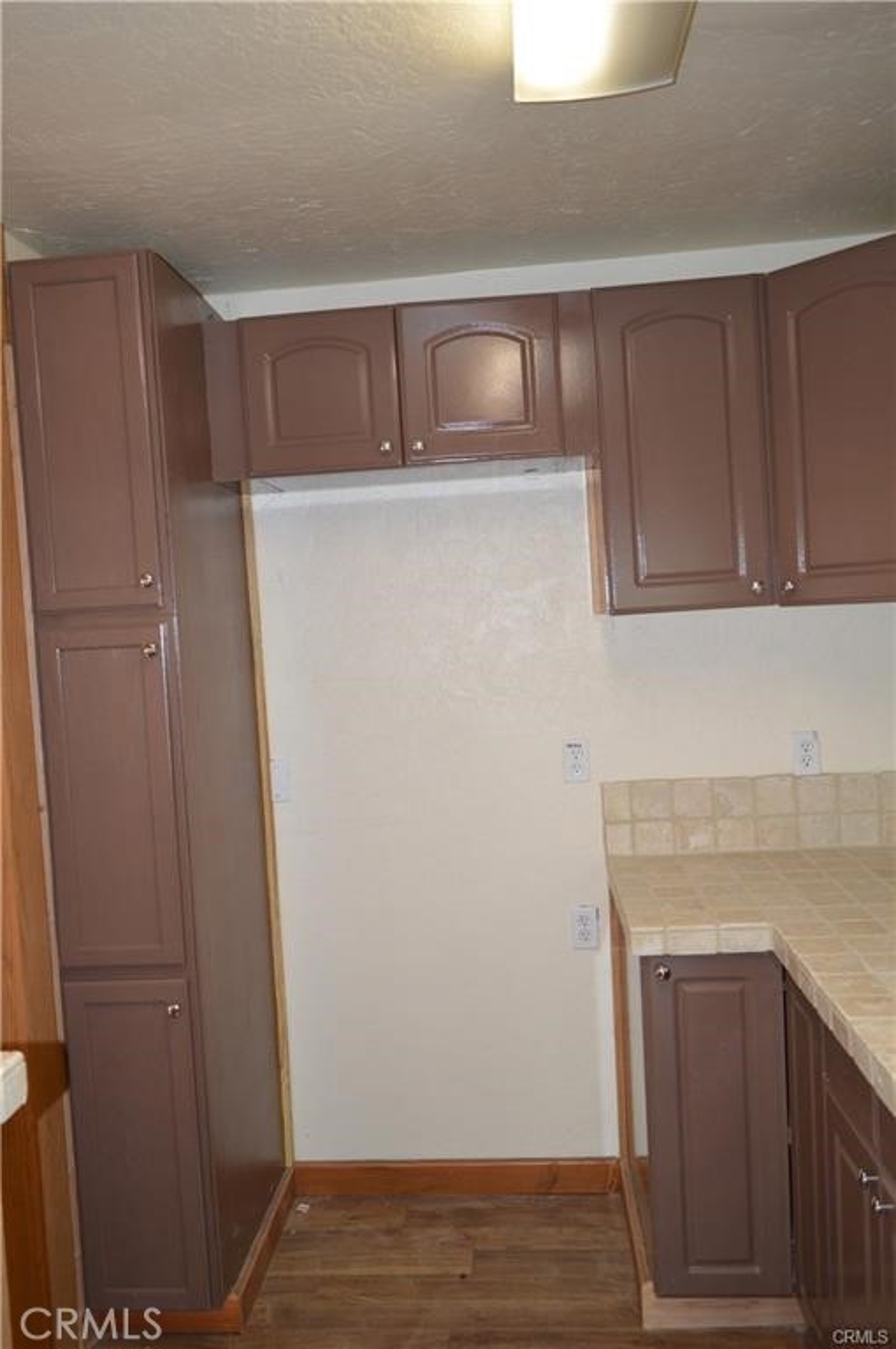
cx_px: 448
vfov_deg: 67.4
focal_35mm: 27
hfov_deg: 47.8
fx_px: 1011
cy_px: 674
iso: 560
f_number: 3.5
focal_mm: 18
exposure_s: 1/60
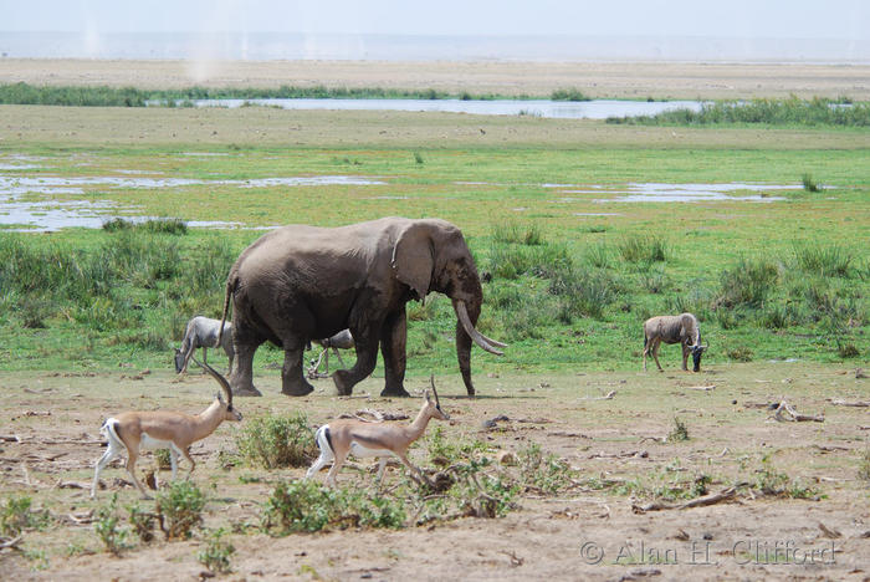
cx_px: 435
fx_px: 4898
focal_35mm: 202
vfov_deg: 6.8
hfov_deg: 10.2
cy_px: 291
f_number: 5
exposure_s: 1/400
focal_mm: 135
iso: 100
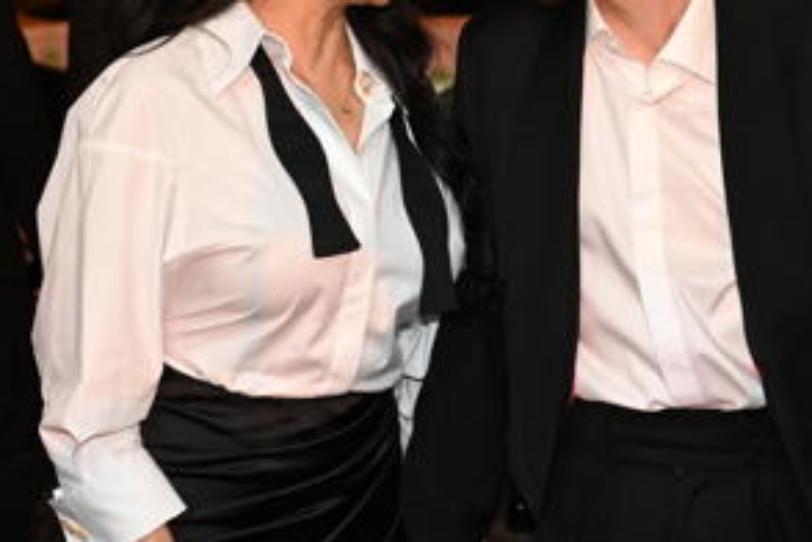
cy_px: 194
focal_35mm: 101
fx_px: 2278
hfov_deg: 20.2
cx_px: 453
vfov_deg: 13.5
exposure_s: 1/125
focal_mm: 43
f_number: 4.5
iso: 2500
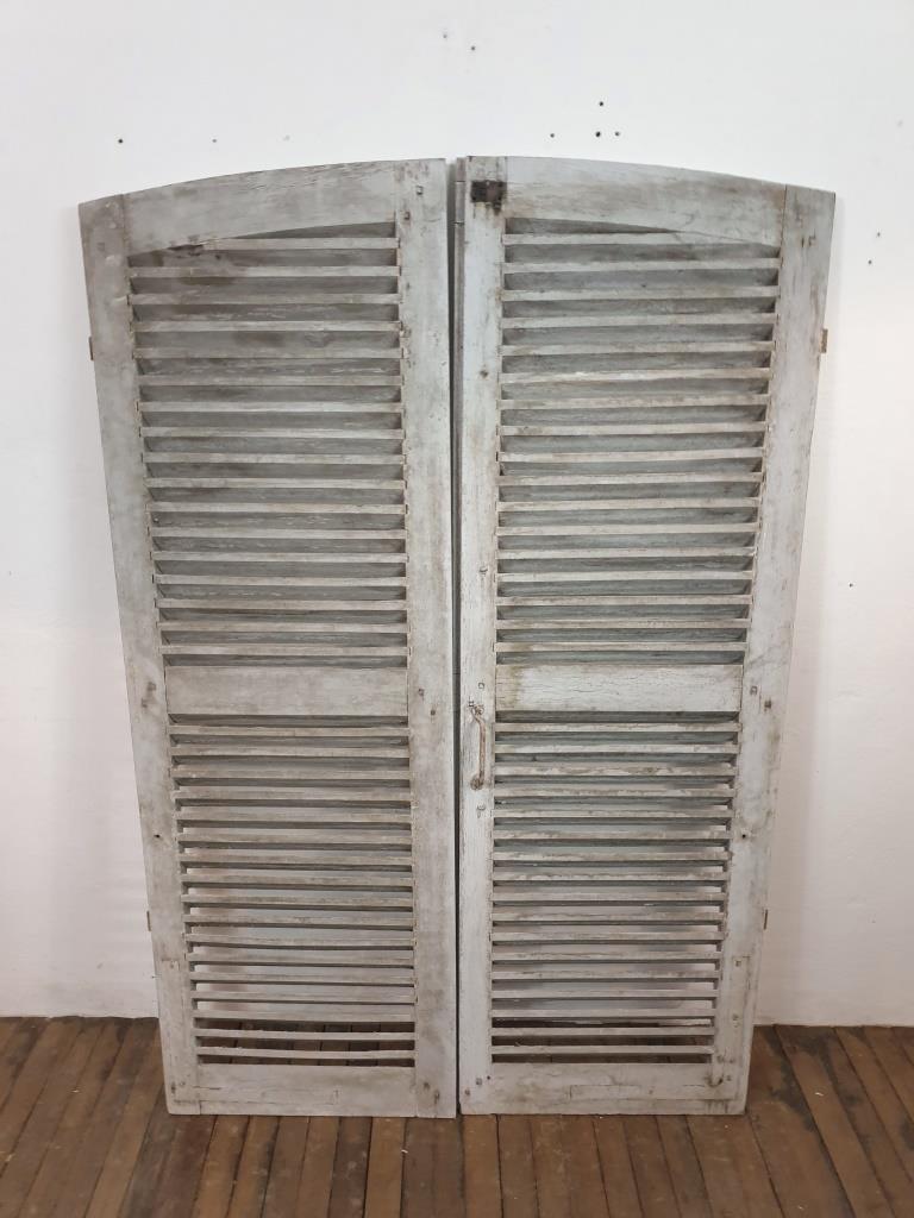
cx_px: 457
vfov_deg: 67.3
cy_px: 609
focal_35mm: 26
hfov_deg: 53.1
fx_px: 915
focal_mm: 4.3
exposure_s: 1/20
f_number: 2.4
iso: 320
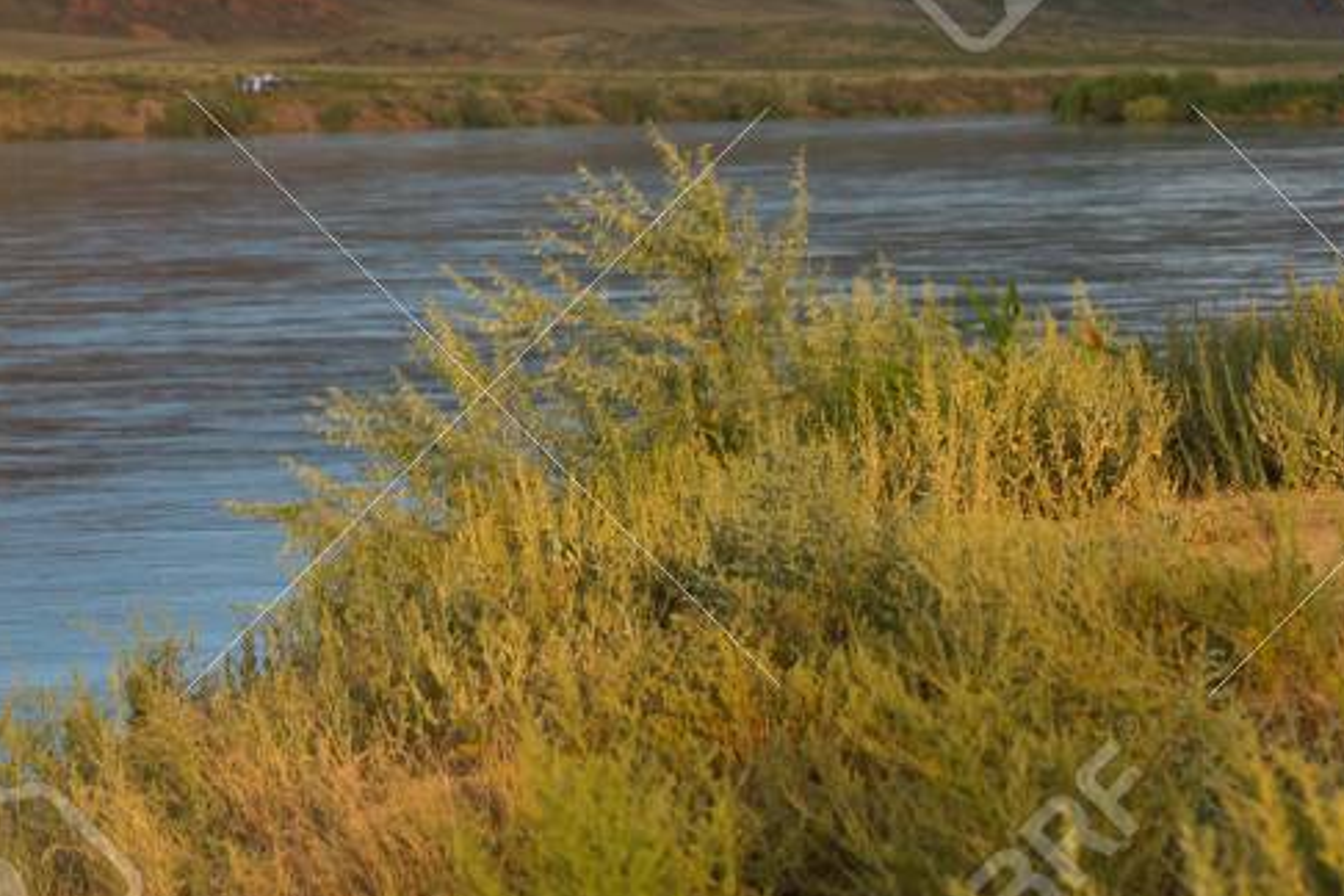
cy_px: -206
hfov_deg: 8.9
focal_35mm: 230
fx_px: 8586
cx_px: 481
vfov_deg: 5.9
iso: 200
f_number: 8
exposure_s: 1/160
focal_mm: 86
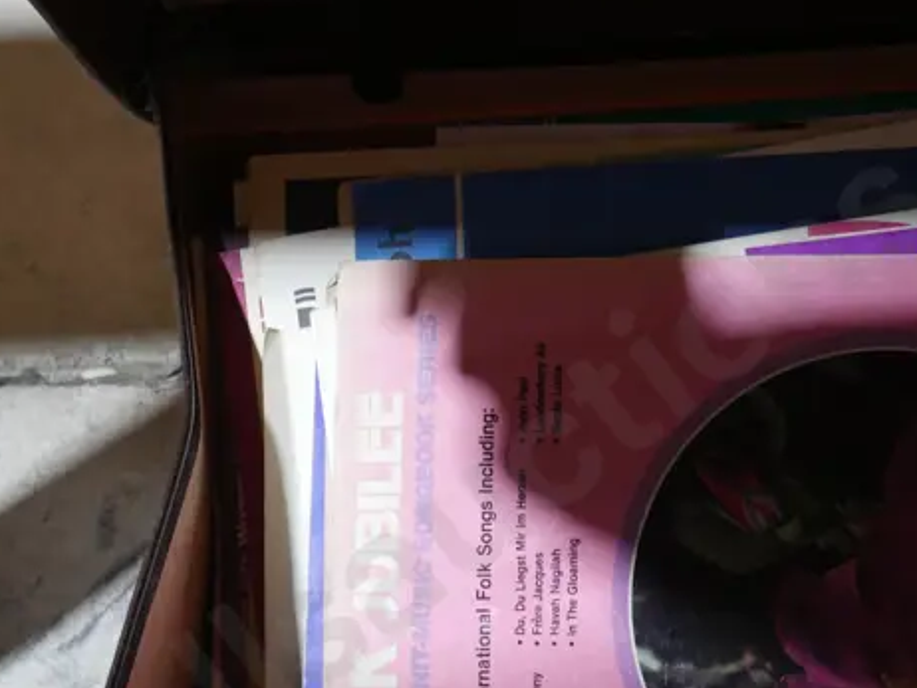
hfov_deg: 31.2
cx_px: 486
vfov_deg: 23.5
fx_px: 1643
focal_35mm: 62
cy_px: 509
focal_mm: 14
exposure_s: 1/60
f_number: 4
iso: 1000
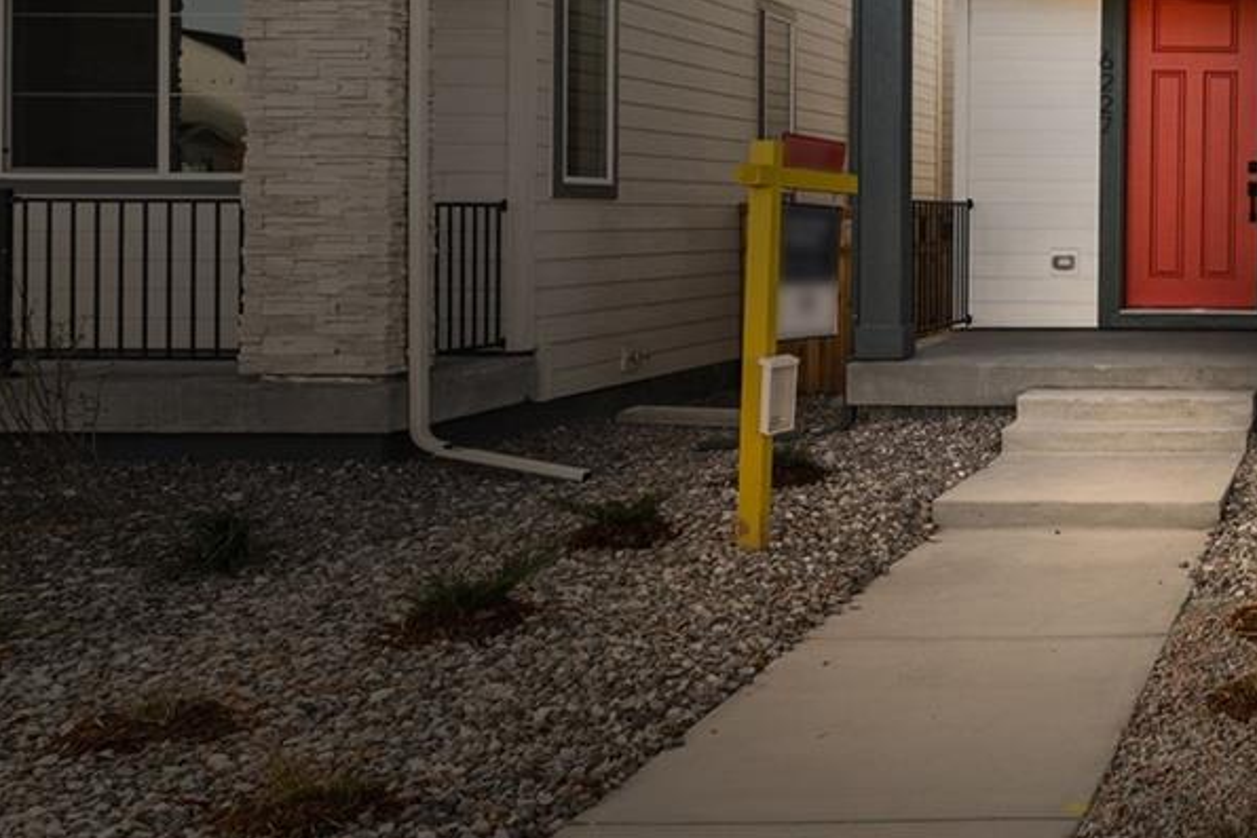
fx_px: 1502
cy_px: -63
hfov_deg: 37.0
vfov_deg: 28.6
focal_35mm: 43
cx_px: 1432
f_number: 8
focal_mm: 16
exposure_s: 1/320
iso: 400
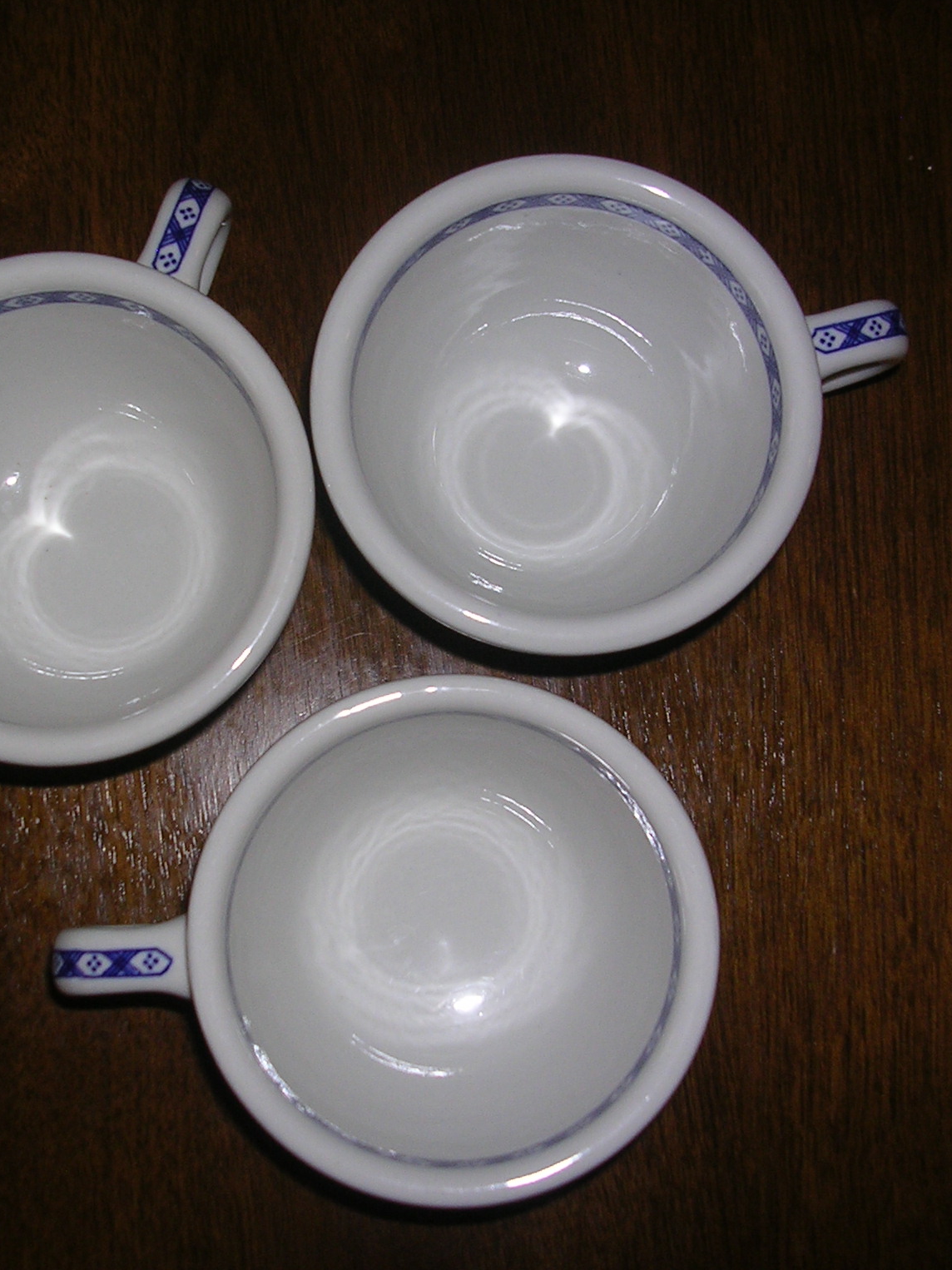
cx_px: 364
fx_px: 1871
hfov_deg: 28.5
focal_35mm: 51
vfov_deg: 37.5
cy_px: 637
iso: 50
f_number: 2.8
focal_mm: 5.8
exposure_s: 1/60.1
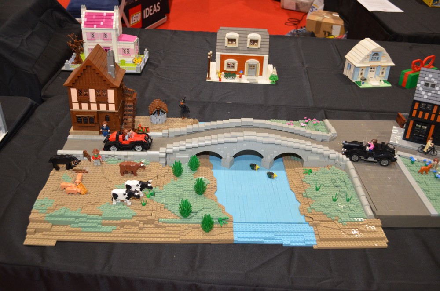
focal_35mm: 36
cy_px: 146
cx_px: 220
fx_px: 439
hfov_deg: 53.2
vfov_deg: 36.7
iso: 2000
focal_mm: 24
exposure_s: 1/60
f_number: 4
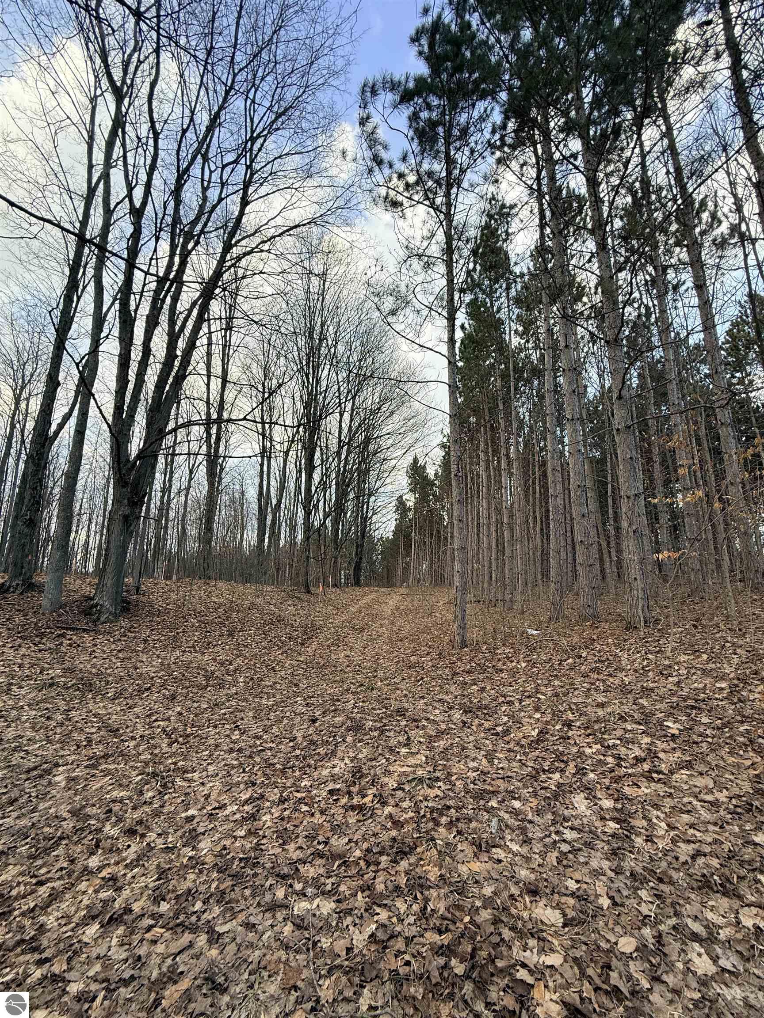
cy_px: 509
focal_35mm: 14
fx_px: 412
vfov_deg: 102.1
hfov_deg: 85.7
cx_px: 382
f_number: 2.2
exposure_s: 1/126
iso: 50
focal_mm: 2.22
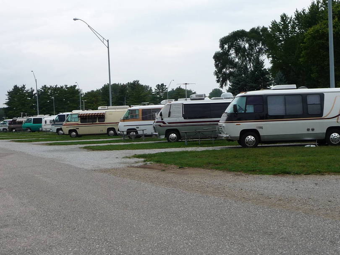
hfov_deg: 38.2
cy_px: 128
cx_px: 170
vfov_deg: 29.1
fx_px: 491
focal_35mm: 50
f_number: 3.4
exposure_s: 1/640
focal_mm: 5
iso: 100
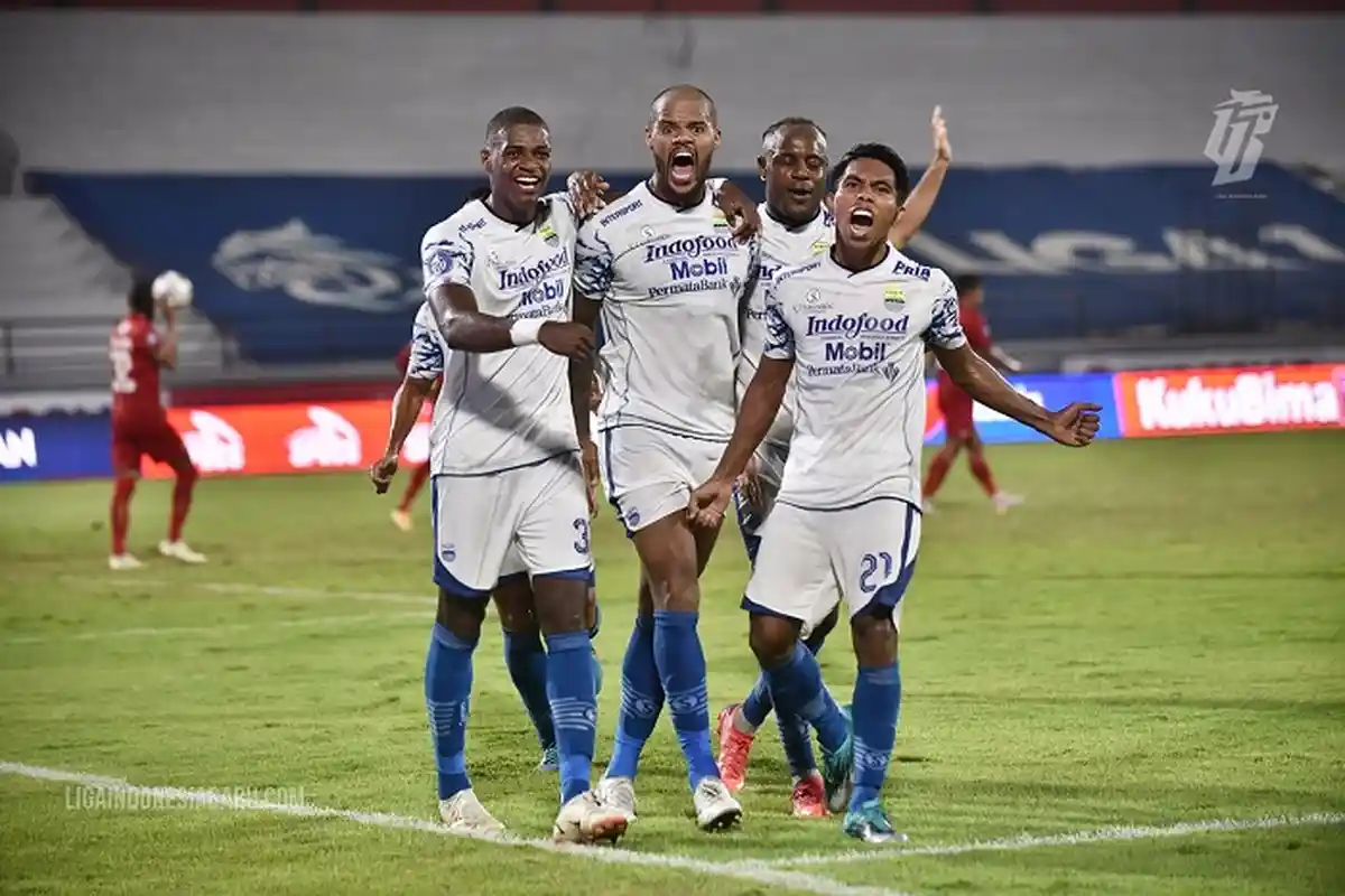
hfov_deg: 15.8
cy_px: 448
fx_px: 4857
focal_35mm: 130
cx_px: 672
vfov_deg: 10.5
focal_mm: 130
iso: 500
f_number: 2.8
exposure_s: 1/640
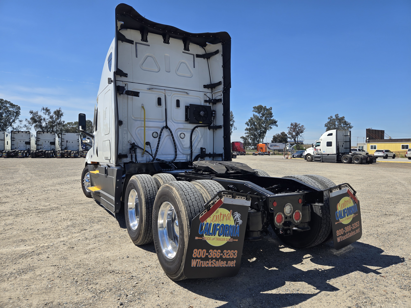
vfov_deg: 58.9
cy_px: 154
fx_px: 273
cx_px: 206
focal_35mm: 23
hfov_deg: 73.9
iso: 25
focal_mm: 5.4
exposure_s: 1/1936
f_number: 1.8
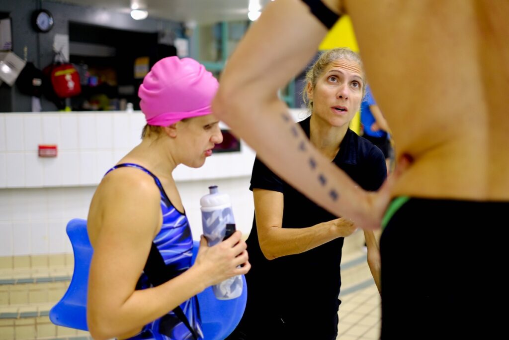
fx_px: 749
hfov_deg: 37.5
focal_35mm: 53
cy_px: 170
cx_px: 254
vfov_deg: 25.5
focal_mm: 35
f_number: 1.4
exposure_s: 1/160
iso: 400
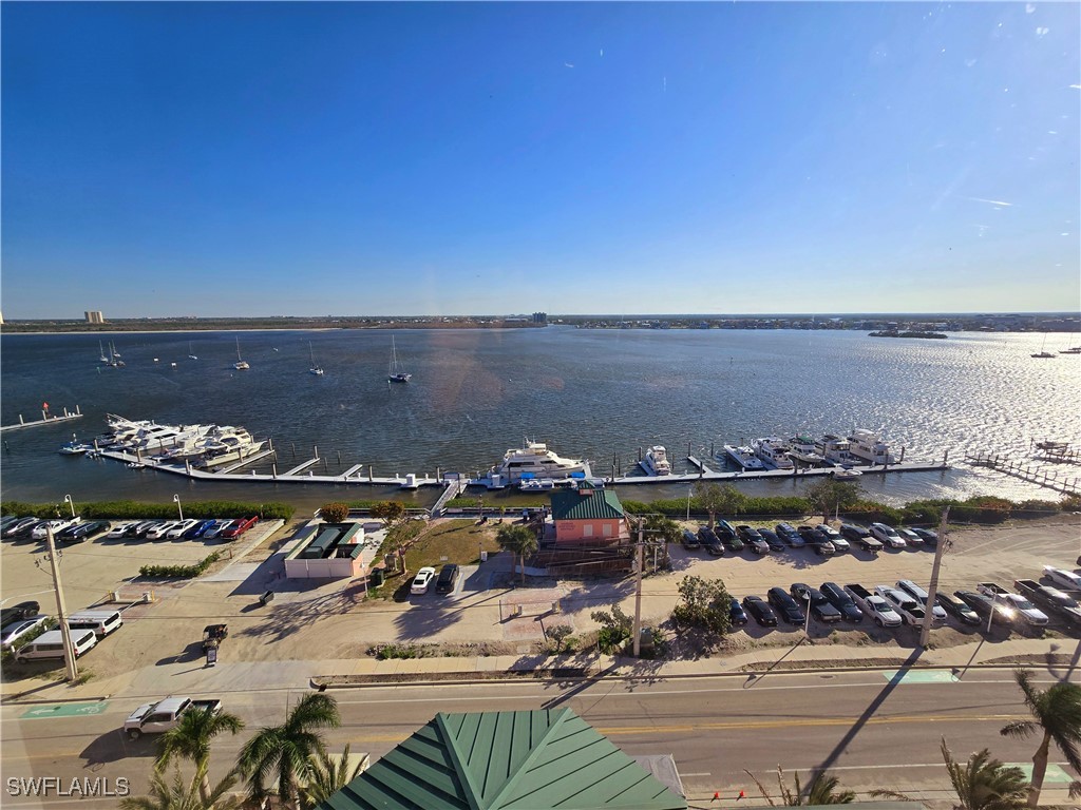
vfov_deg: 89.9
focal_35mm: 13
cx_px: 540
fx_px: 406
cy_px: 405
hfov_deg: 106.2
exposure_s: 1/2500
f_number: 2.2
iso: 50
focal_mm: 2.2
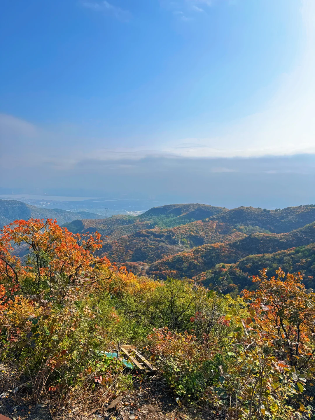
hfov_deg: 56.8
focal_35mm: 24
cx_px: 158
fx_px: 291
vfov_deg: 71.6
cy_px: 210
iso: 80
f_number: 1.78
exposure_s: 1/2833
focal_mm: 6.76
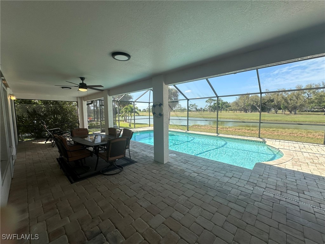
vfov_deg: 85.7
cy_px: 122
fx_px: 131
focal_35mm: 14
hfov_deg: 102.1
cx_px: 162
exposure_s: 1/818
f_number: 2.2
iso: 40
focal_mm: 2.22
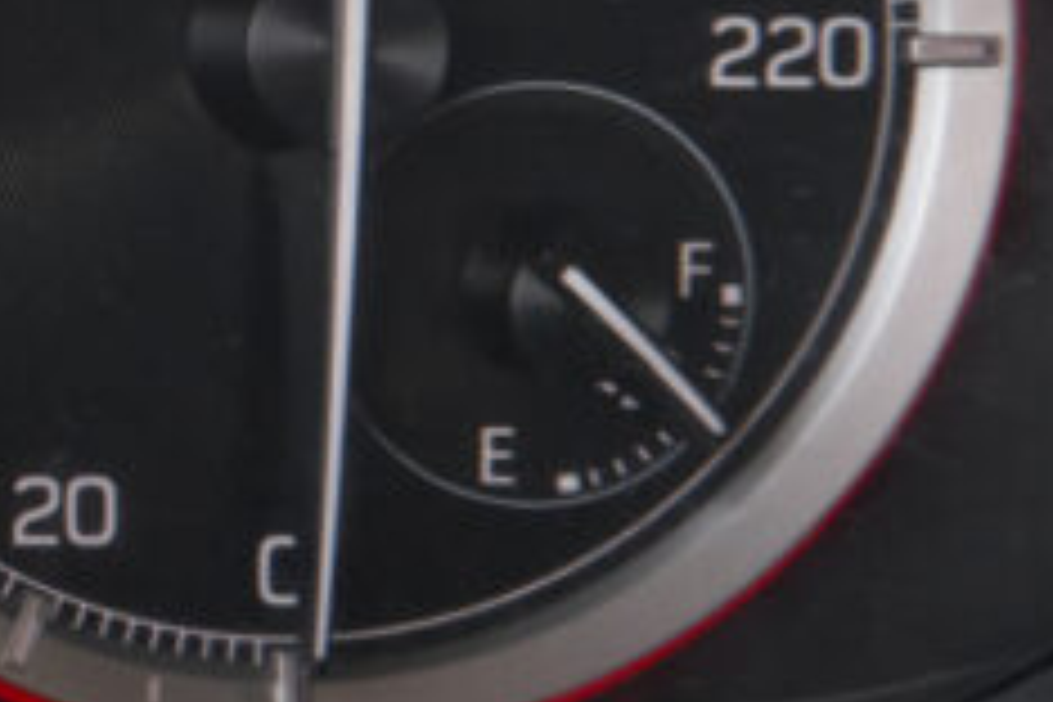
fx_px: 3714
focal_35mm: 127
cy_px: 124
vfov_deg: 10.8
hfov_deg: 13.7
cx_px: -1053
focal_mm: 19.2
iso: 2000
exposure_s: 1/180
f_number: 8
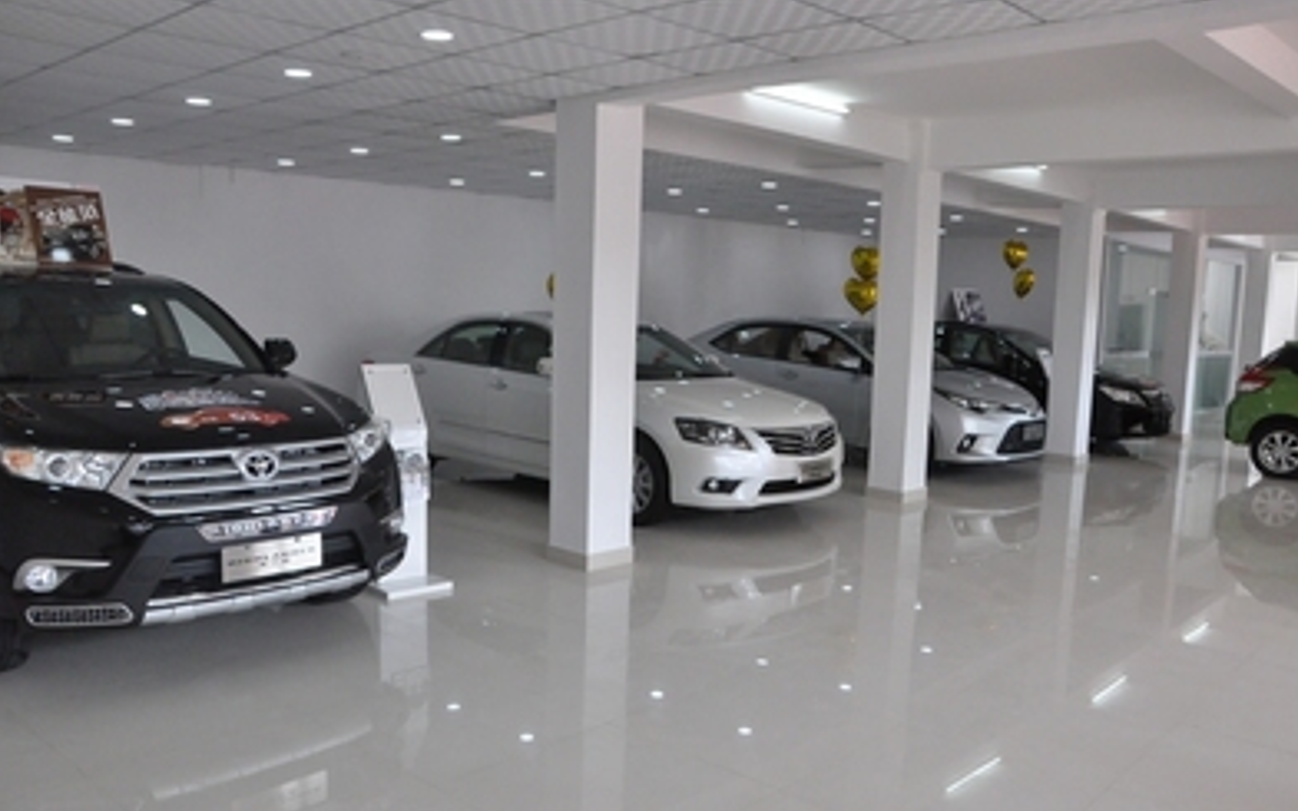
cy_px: 435
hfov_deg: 66.5
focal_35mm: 28
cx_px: 656
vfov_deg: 44.5
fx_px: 990
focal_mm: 18
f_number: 10
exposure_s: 1/400
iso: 2500
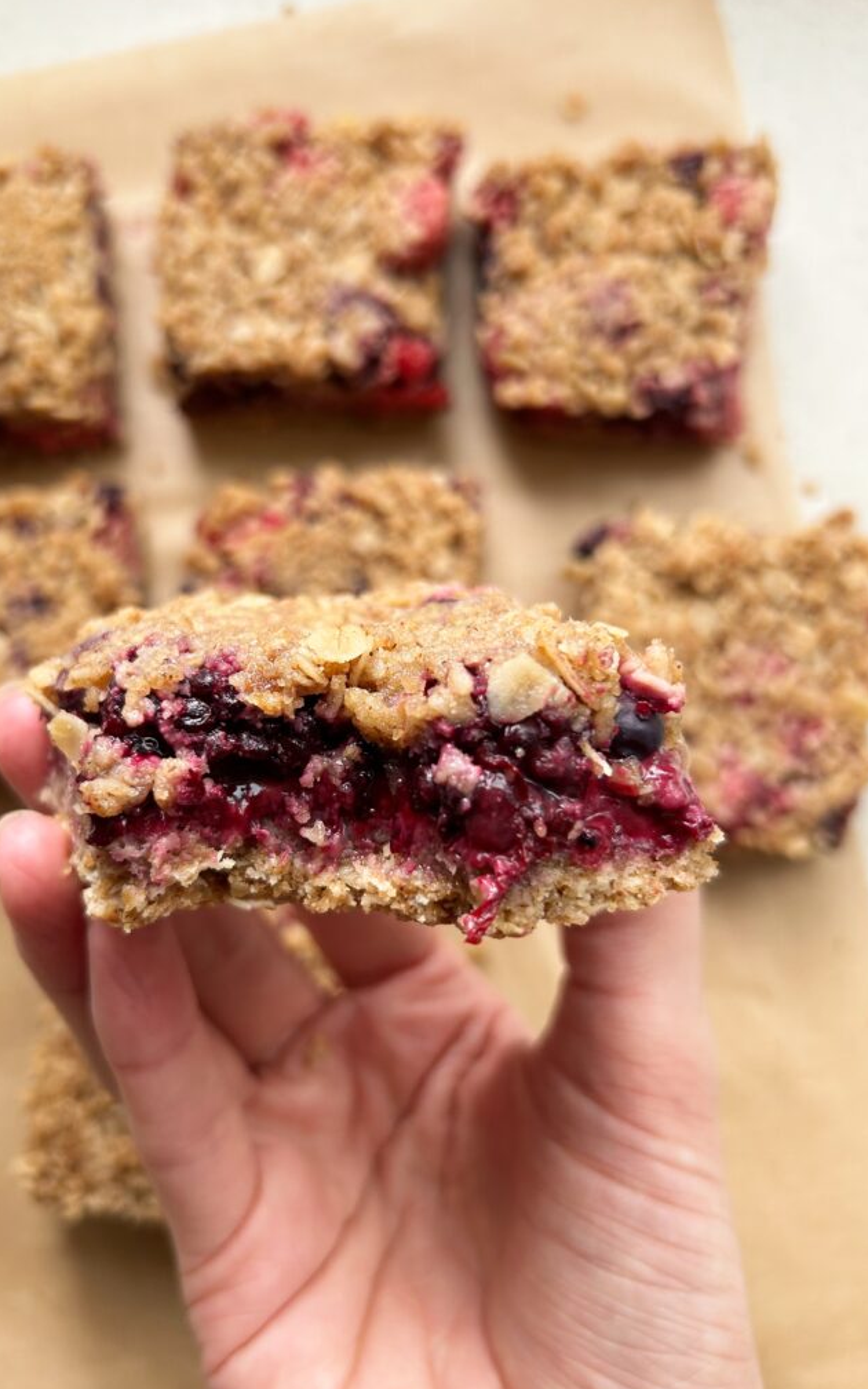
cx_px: 366
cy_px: 697
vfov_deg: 66.5
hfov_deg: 44.4
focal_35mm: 28
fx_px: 1060
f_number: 1.5
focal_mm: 5.7
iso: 100
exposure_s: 1/121
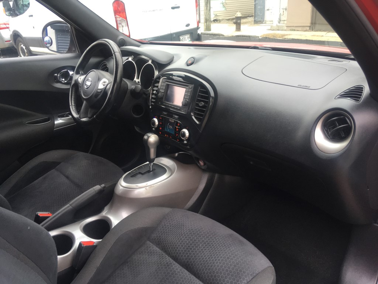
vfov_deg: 48.2
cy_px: 142
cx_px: 189
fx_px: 317
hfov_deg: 61.7
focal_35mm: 29
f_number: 2.2
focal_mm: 4.15
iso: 32
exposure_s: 1/60
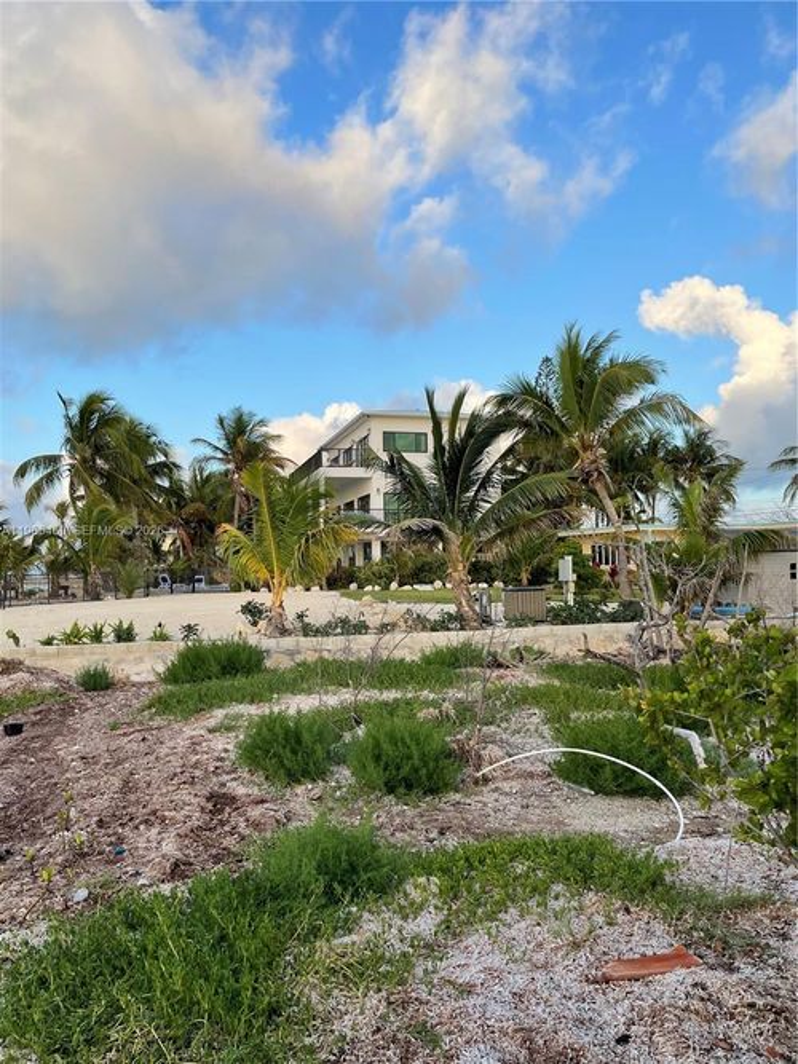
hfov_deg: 53.0
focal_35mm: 26
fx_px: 799
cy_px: 532
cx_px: 399
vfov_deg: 67.3
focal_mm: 4.2
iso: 32
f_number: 1.6
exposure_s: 1/1233
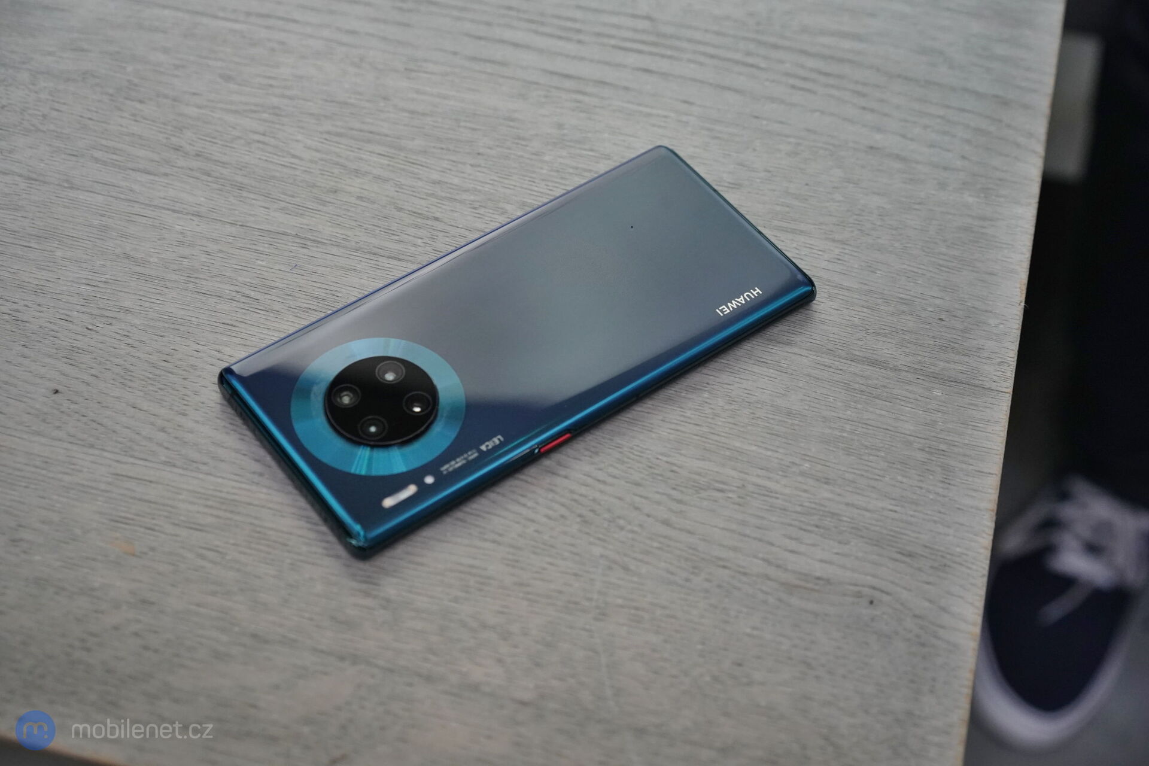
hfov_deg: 36.2
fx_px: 1755
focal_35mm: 55
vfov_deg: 24.6
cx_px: 574
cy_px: 383
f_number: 5
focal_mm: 55
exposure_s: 1/320
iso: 4000
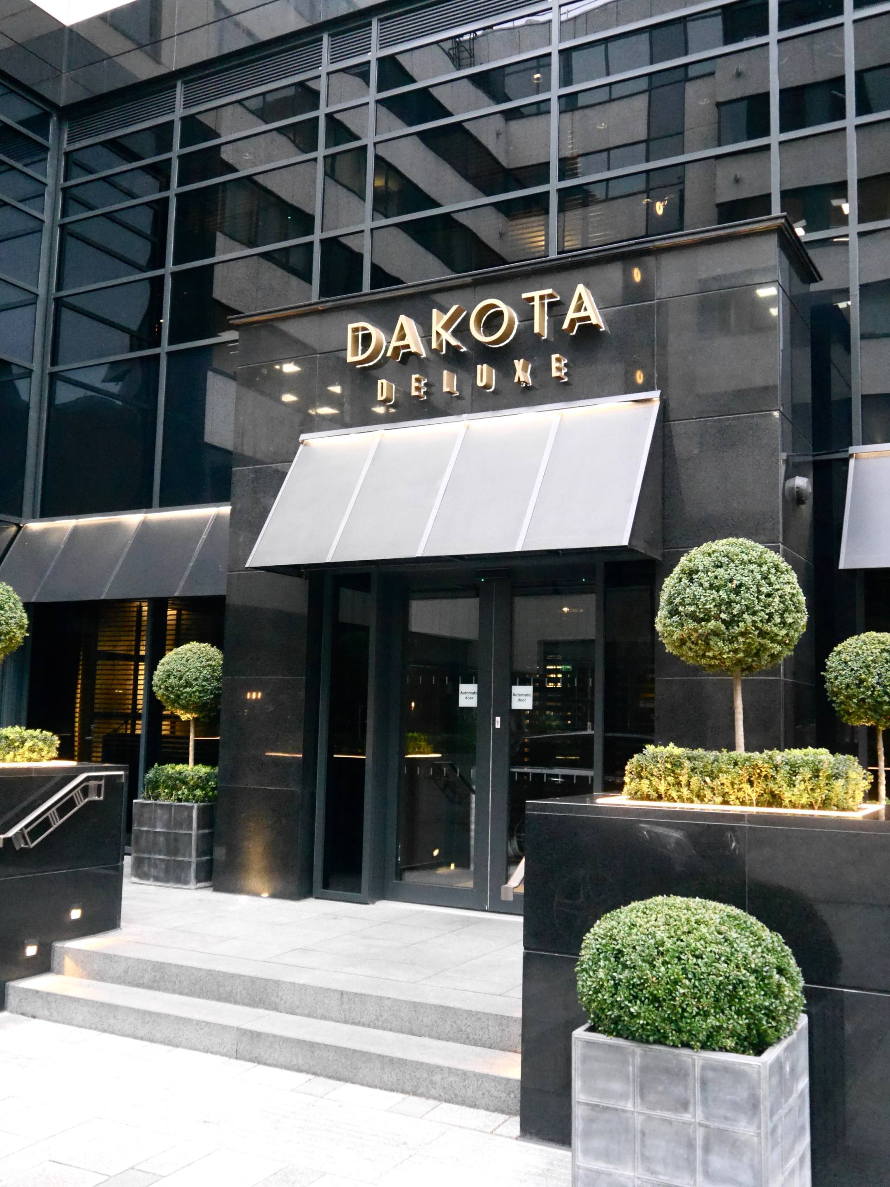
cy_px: 594
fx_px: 1234
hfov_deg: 39.7
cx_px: 445
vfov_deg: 51.4
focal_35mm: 36
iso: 3200
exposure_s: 1/60
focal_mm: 18
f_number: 4
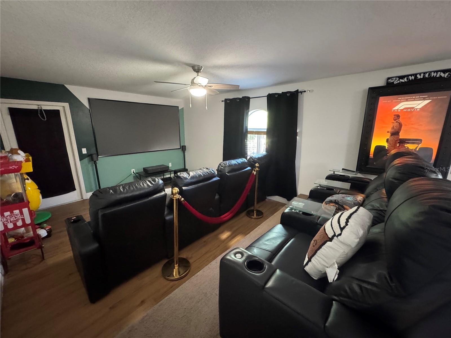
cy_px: 169
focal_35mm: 14
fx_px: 182
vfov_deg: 85.7
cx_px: 226
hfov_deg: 102.1
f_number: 2.2
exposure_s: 1/40
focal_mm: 2.22
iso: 1250
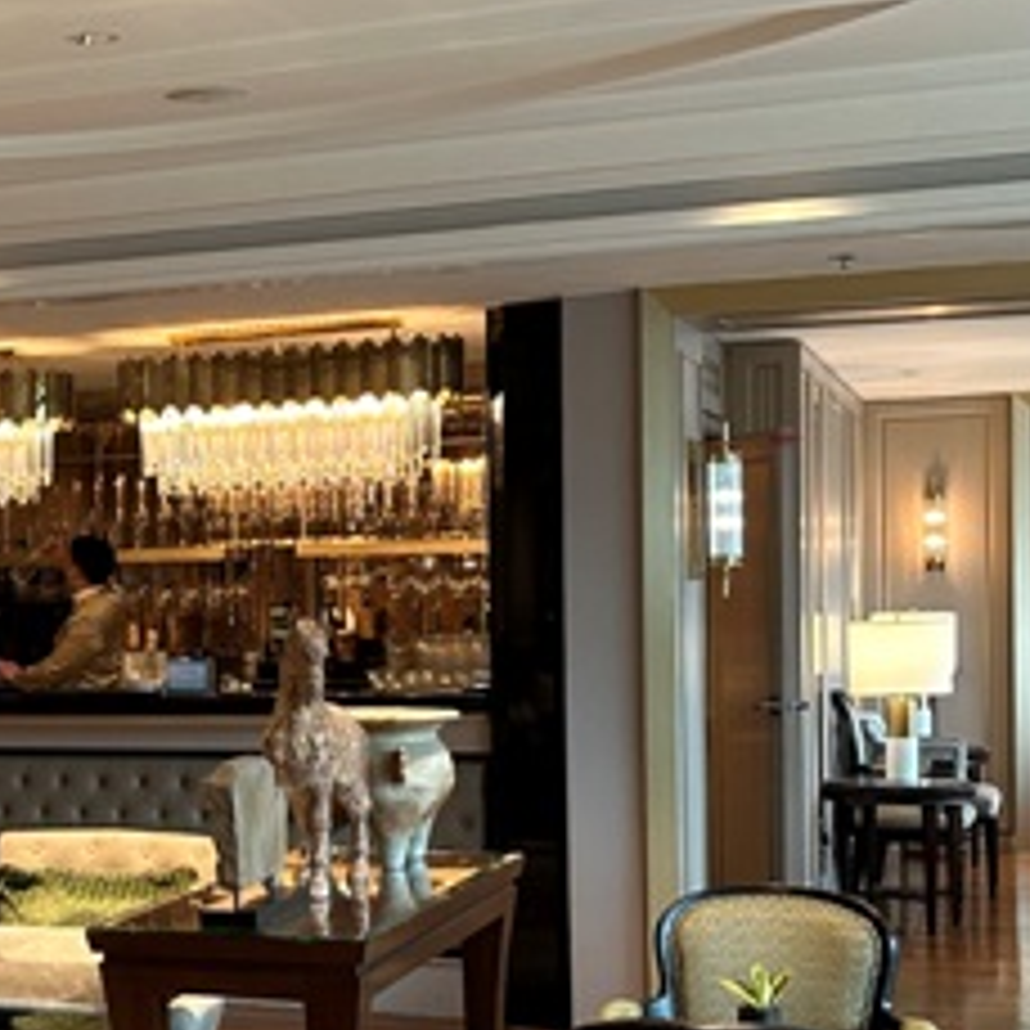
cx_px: -216
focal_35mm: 74
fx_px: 2491
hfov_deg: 21.6
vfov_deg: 23.3
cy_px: 639
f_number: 1.78
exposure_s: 1/74
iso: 250
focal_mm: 6.86
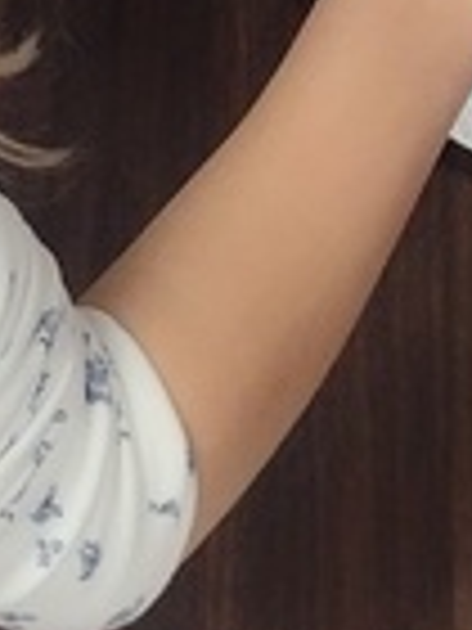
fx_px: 3600
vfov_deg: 9.3
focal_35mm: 198
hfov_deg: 7.5
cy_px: -670
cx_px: 243
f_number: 1.7
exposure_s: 1/60
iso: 197
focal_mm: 4.71
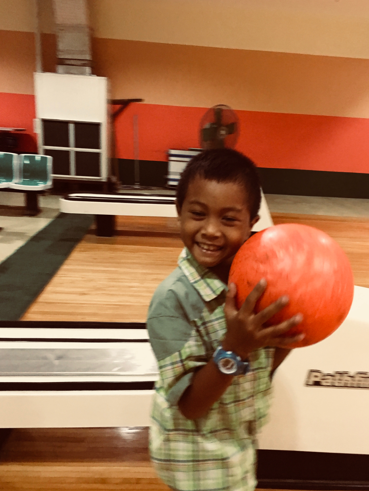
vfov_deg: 60.0
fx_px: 426
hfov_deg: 46.8
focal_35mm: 30
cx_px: 186
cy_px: 249
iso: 80
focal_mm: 4.15
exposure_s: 1/4
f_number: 2.2
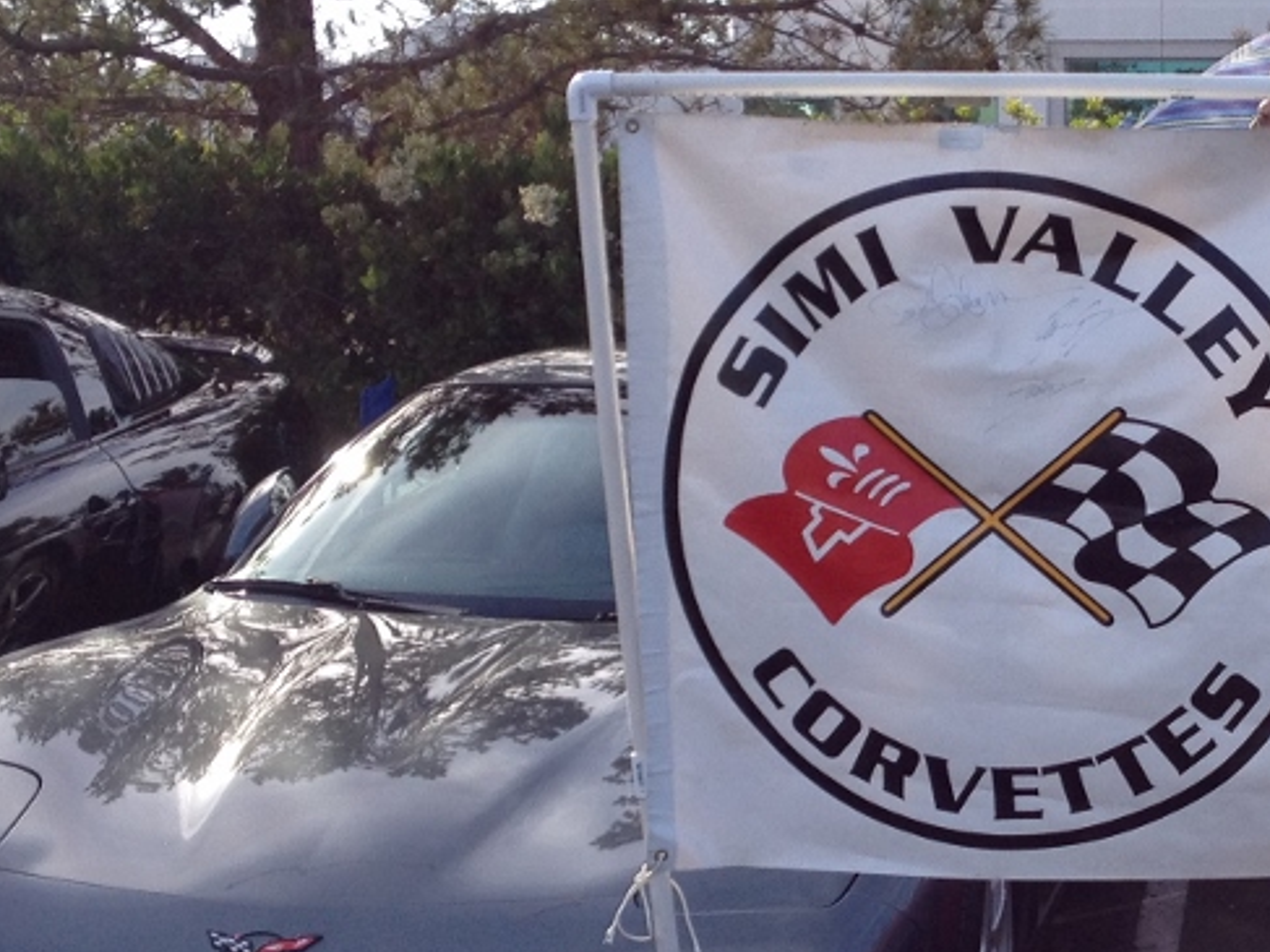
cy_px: 694
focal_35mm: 92
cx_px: 1142
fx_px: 3374
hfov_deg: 20.9
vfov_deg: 16.0
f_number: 2.4
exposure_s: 1/789
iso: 50
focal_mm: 4.28
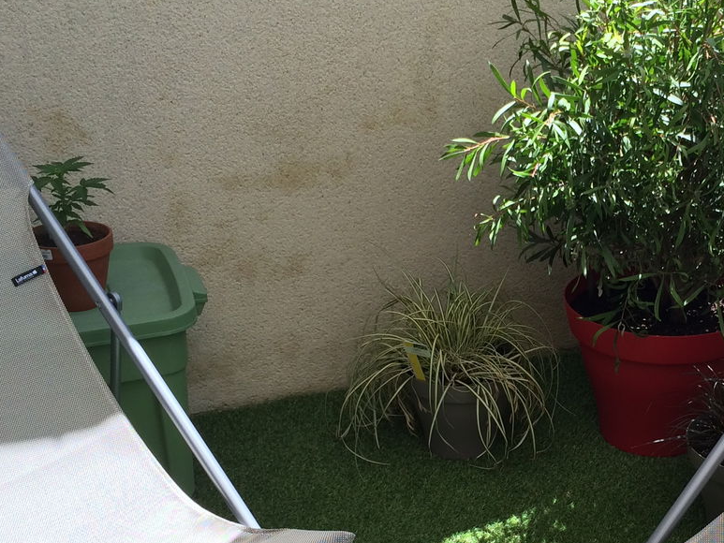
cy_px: 415
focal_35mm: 60
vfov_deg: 24.1
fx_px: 1255
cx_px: 612
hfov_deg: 31.1
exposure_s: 1/570
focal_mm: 4.15
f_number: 2.2
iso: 32
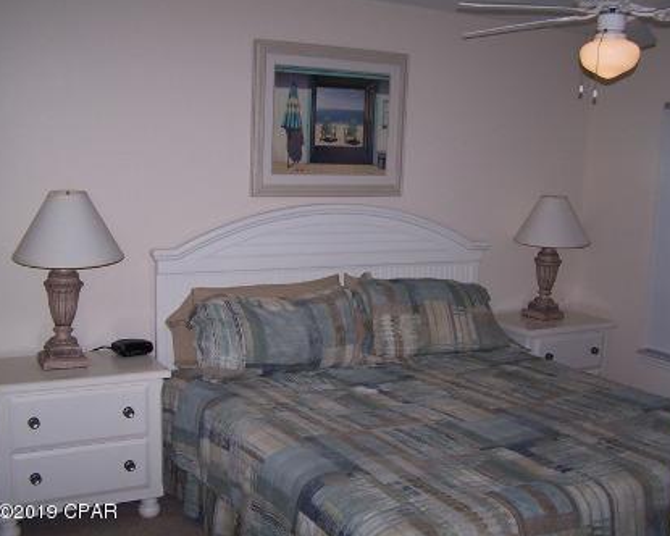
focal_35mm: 40
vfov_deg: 37.3
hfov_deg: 45.8
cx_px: 350
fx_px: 793
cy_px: 266
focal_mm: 6.3
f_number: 2.8
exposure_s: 1/500
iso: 80
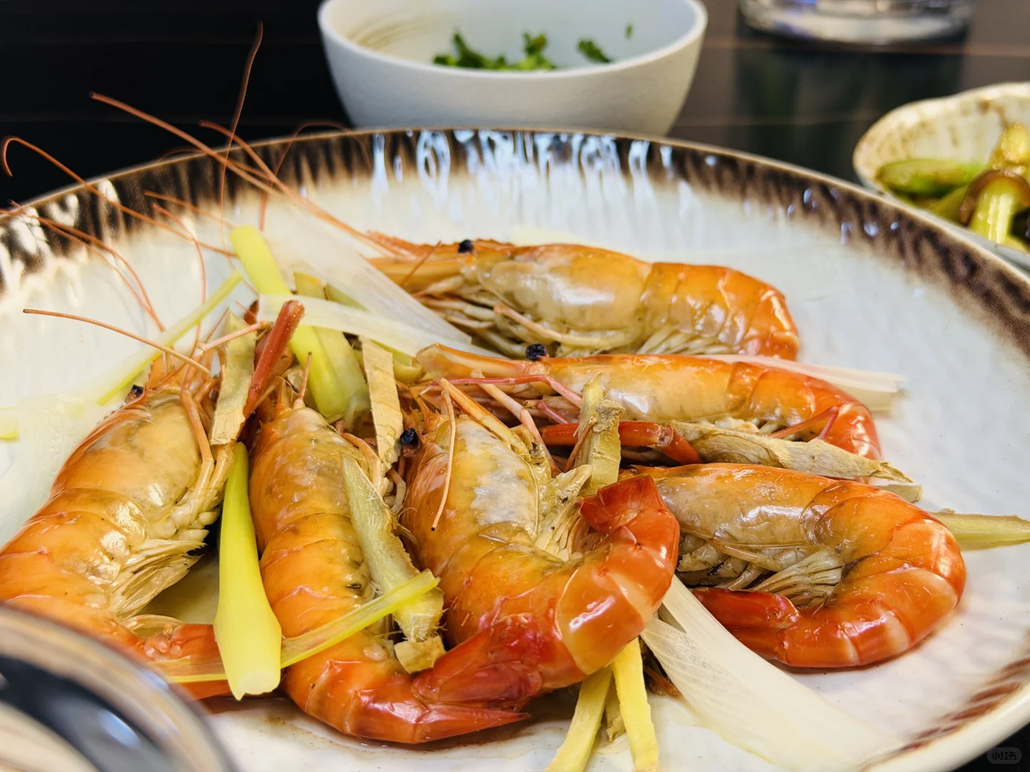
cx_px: 515
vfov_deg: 30.3
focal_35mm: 48
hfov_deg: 39.7
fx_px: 1428
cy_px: 386
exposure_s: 1/60
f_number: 1.78
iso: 100
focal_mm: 6.76
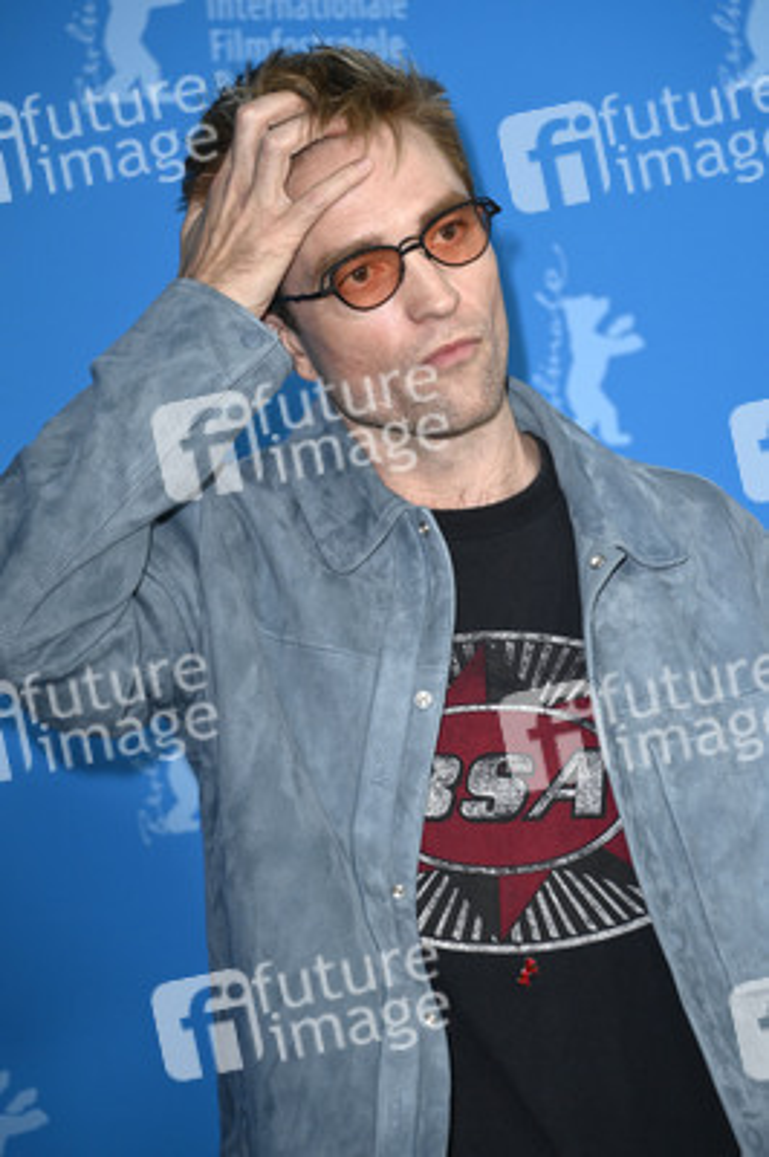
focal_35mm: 170
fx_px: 5456
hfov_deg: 8.1
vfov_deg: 12.1
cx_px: 384
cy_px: 578
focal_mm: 170
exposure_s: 1/250
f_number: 5.6
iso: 1000
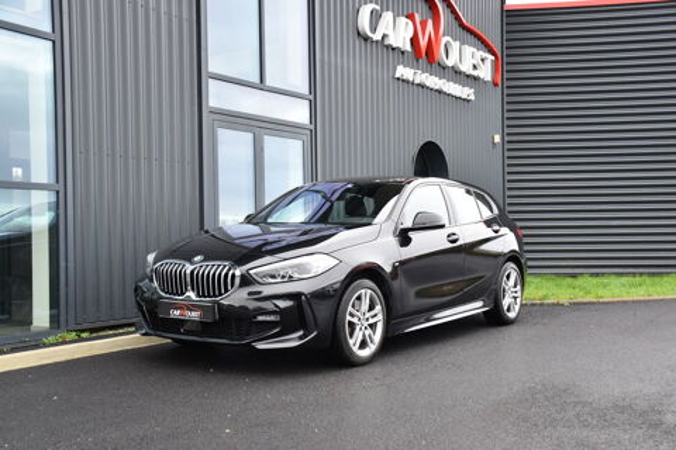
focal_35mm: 40
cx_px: 338
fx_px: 760
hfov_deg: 47.9
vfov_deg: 33.0
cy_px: 225
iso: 400
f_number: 4.5
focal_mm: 27
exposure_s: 1/100
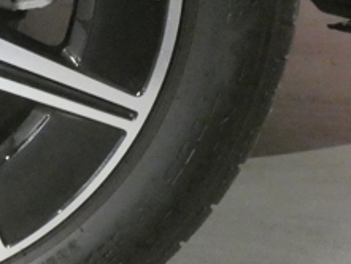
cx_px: -160
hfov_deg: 13.3
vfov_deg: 10.4
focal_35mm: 141
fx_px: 1430
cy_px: -19
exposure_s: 1/50
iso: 1600
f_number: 3.6
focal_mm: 7.1
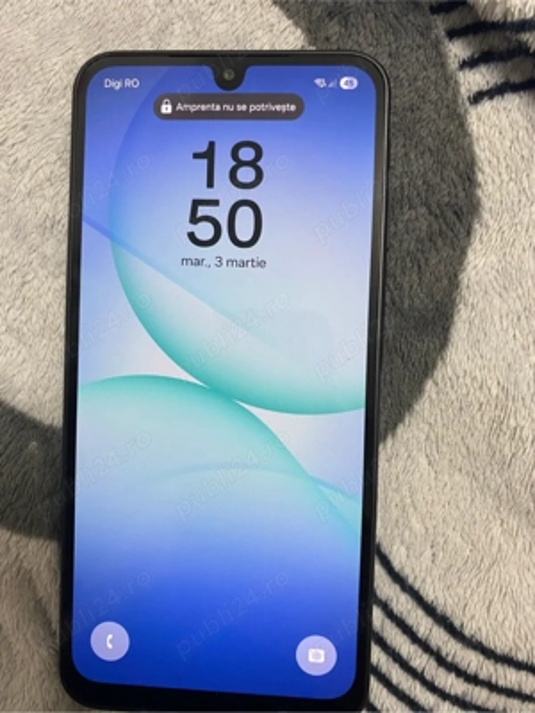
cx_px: 268
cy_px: 356
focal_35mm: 26
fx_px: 536
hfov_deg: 53.1
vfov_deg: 67.3
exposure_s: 1/60
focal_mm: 4.25
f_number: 1.8
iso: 160
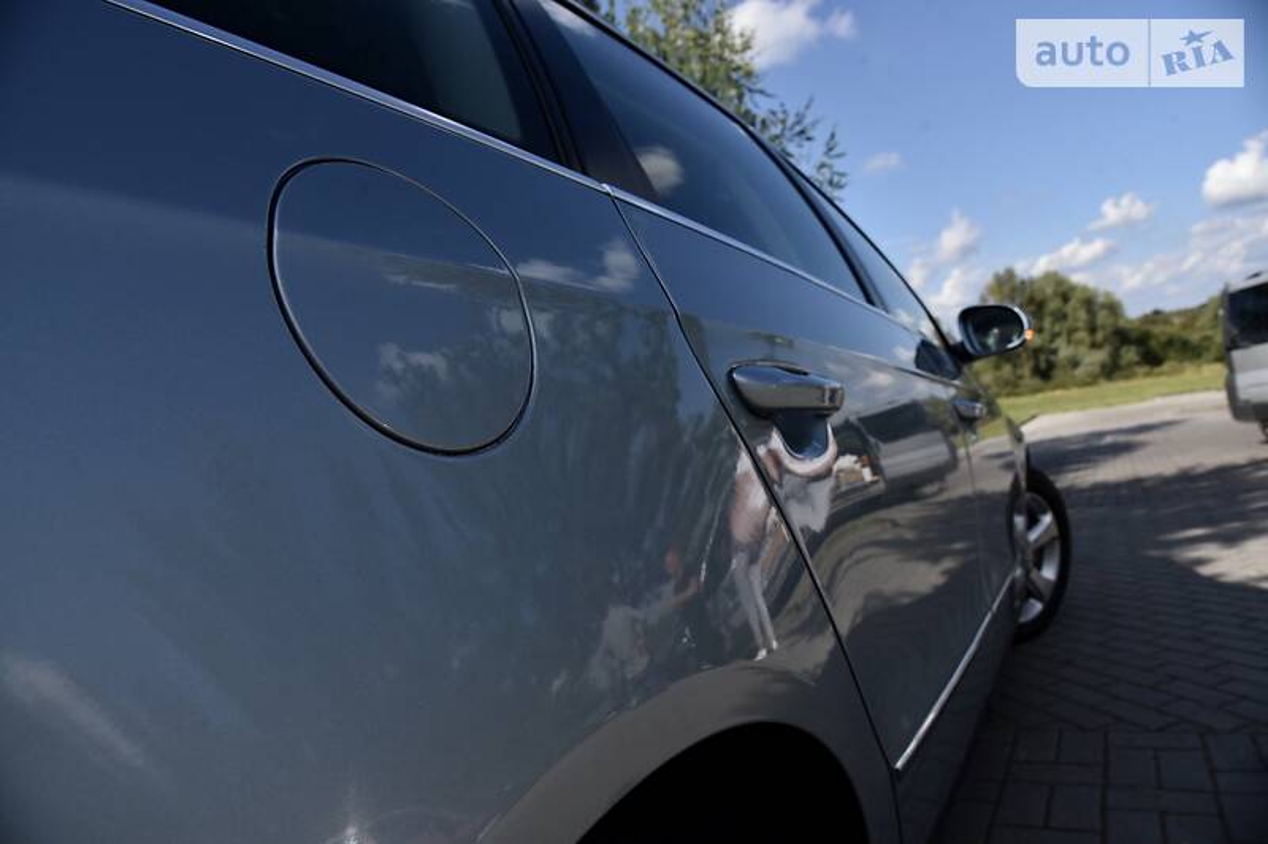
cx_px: 634
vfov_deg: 53.1
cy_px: 422
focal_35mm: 24
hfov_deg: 73.8
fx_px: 845
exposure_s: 1/400
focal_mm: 24
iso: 200
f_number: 10
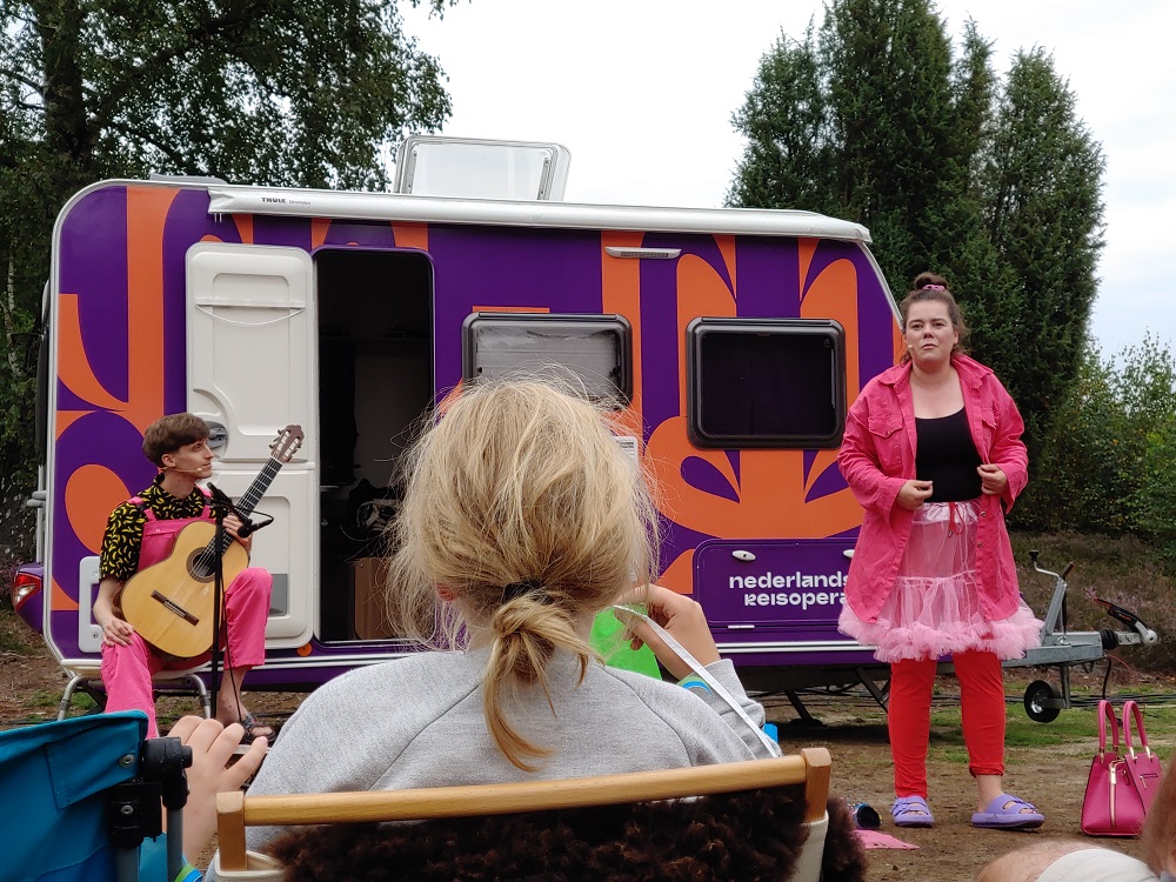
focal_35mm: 57
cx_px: 588
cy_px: 441
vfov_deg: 25.7
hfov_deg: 33.8
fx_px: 1936
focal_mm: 5.88
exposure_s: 1/100
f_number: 2.4
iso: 50
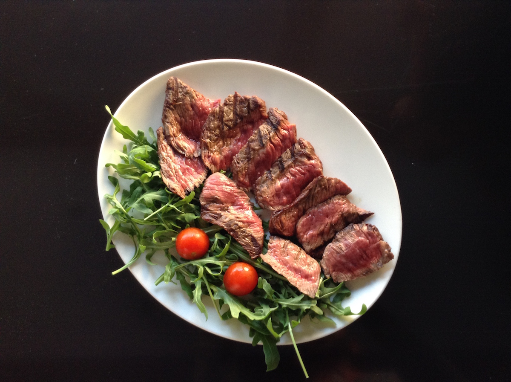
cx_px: 256
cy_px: 191
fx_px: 486
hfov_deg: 55.4
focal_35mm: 33
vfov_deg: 42.8
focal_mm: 3.3
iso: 80
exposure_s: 1/25
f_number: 2.4
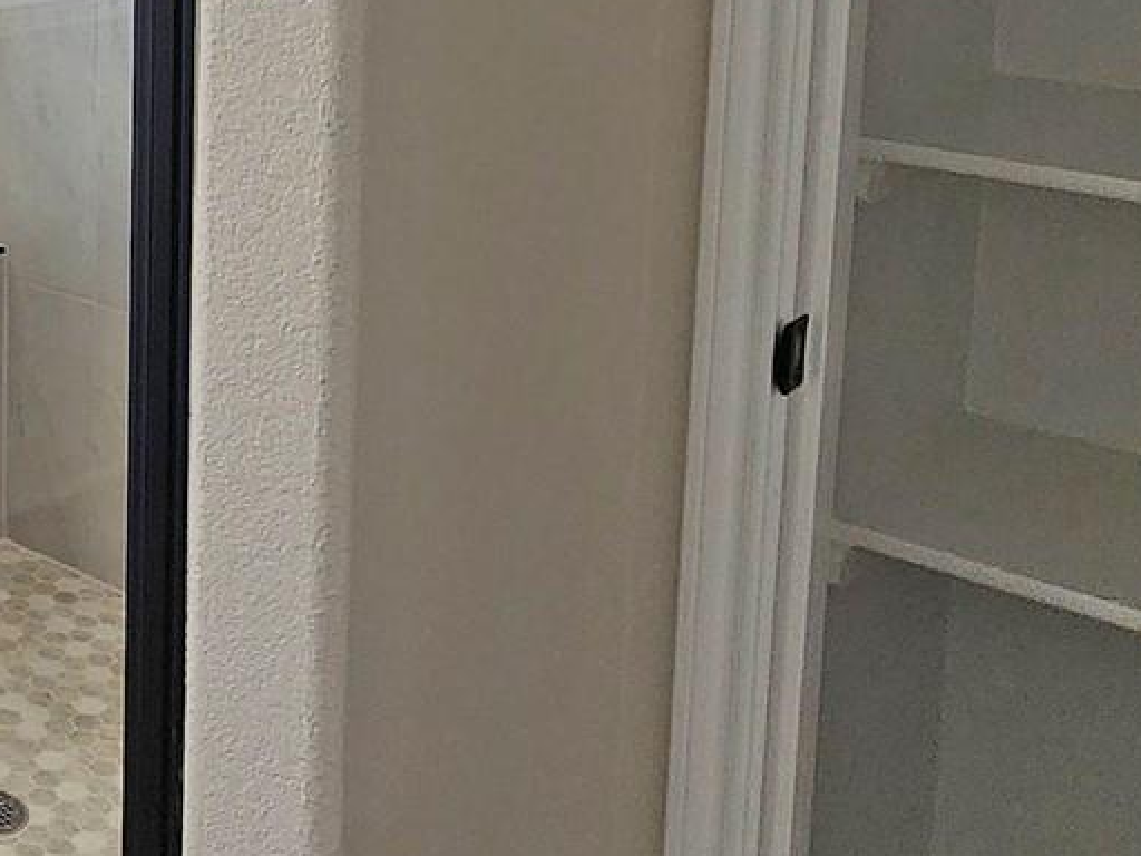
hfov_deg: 28.8
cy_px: -27
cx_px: -399
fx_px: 1714
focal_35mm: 52
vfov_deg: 26.3
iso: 100
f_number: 2.2
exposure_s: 1/120
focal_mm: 2.2
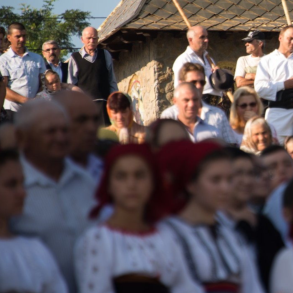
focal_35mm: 578
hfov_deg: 3.0
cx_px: 387
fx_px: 5535
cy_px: 99
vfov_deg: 3.0
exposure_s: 1/160
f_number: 5.6
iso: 100
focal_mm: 250
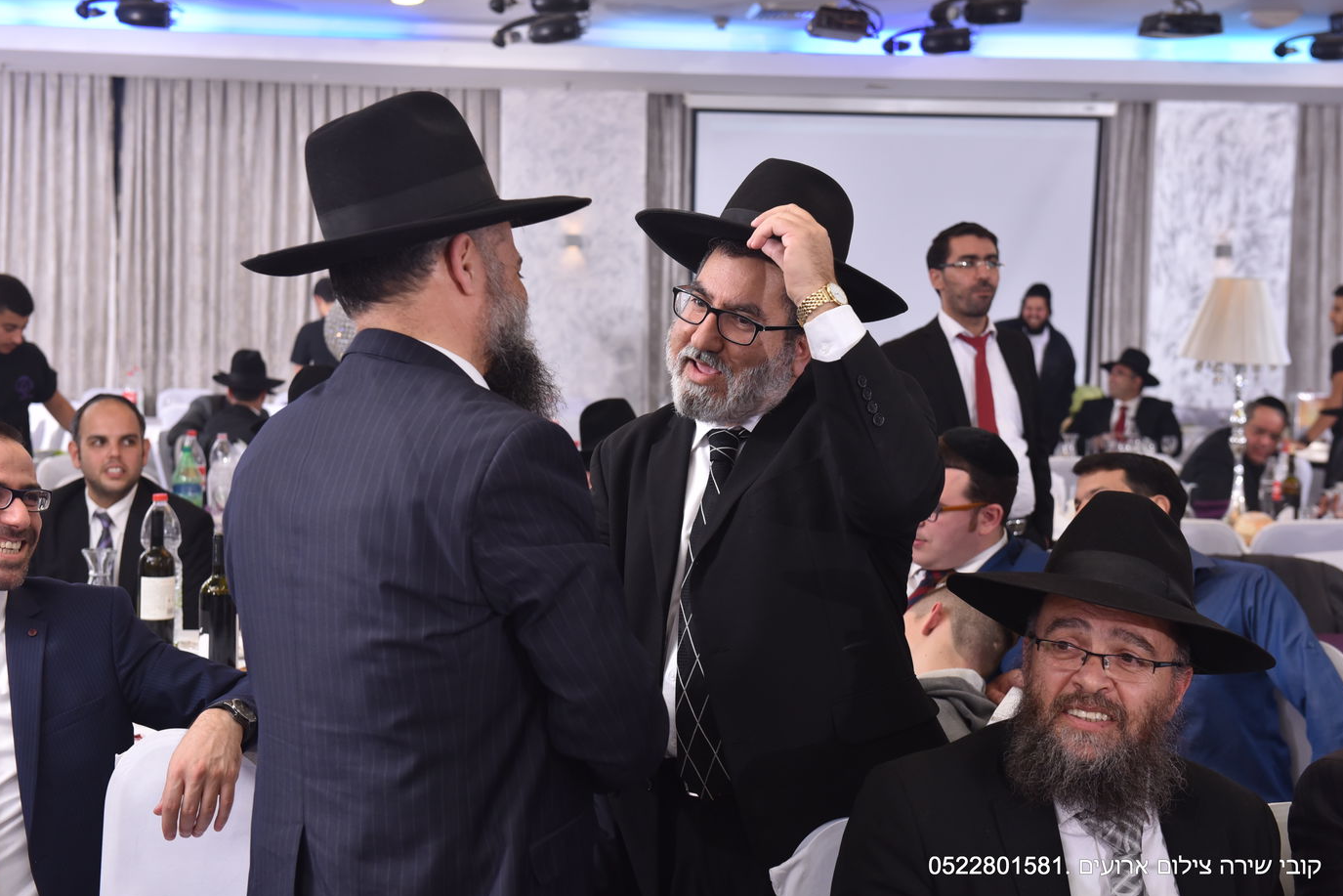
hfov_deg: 35.6
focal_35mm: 56
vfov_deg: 24.2
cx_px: 674
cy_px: 451
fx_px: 2089
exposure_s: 1/125
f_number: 5
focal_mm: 55
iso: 800
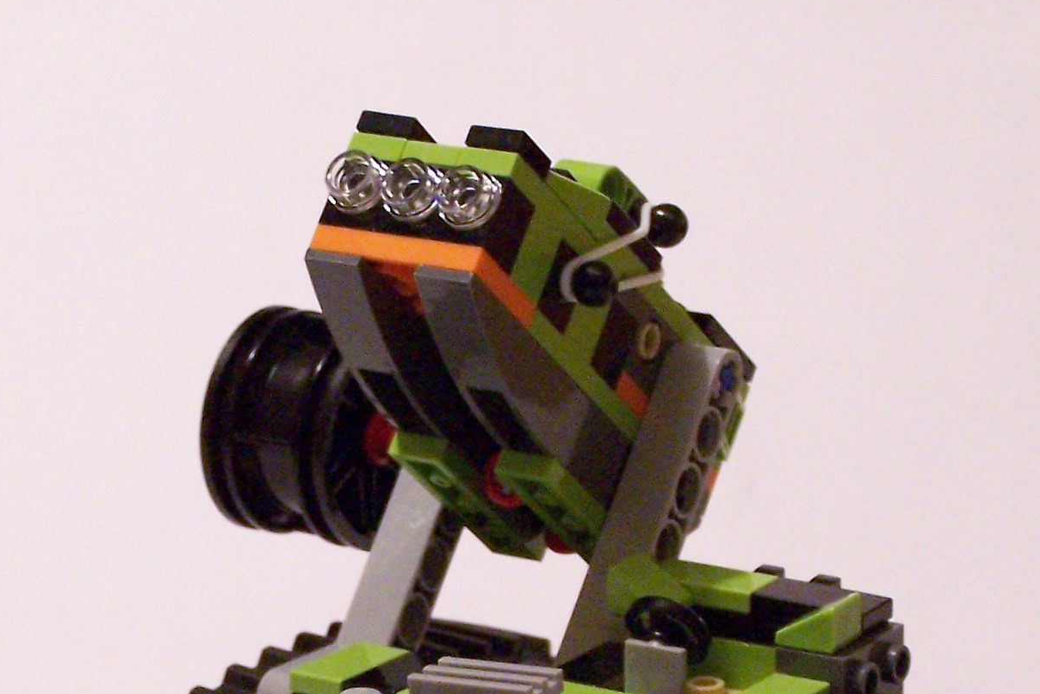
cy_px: 795
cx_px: 443
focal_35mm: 153
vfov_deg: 8.9
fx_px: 4421
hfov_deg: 13.4
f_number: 3.2
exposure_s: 1/15
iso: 400
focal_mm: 11.5
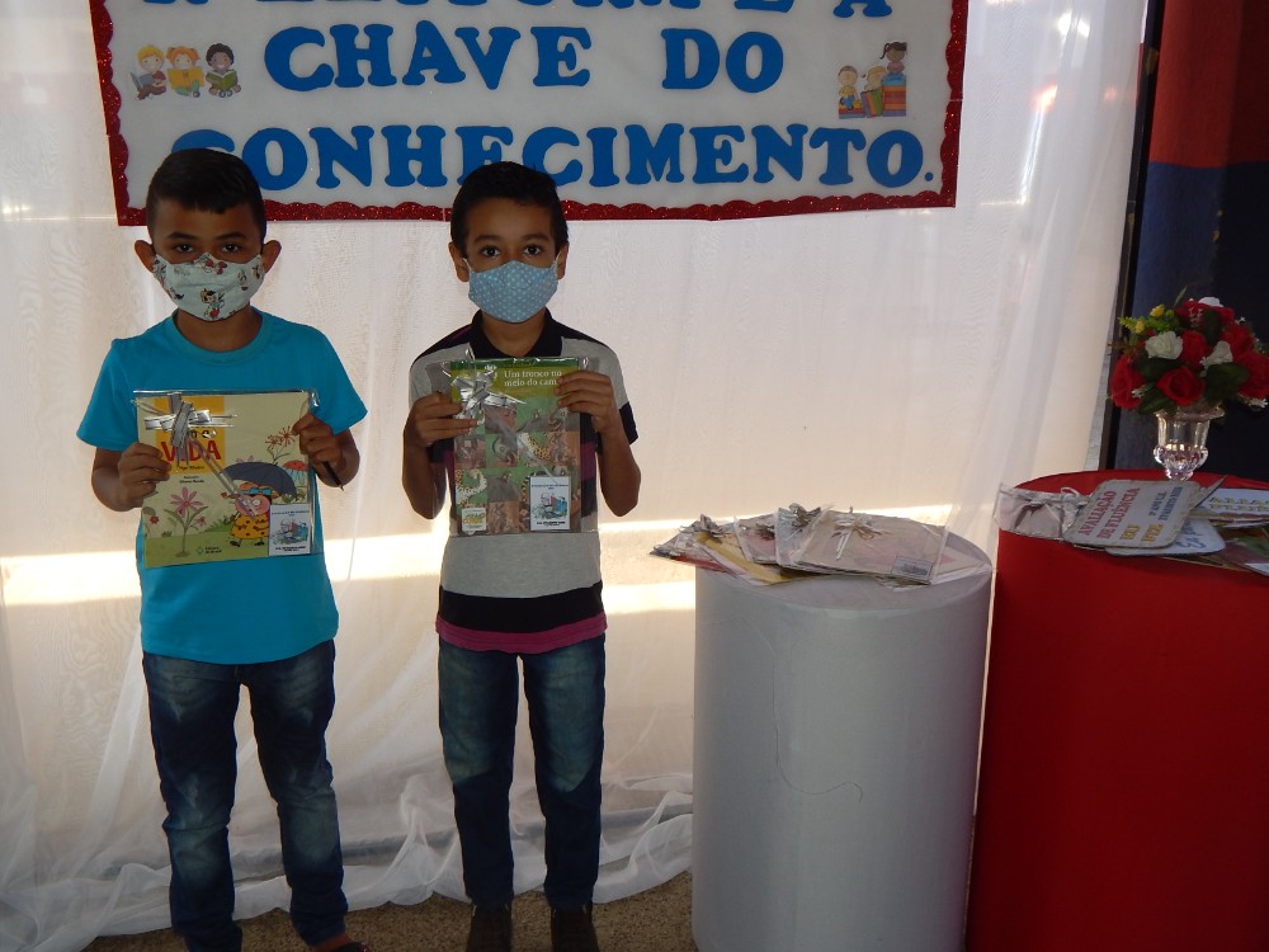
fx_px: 1283
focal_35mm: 35
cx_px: 634
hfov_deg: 52.6
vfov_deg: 40.7
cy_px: 476
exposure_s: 1/30
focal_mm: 6.1
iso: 140
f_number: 3.3
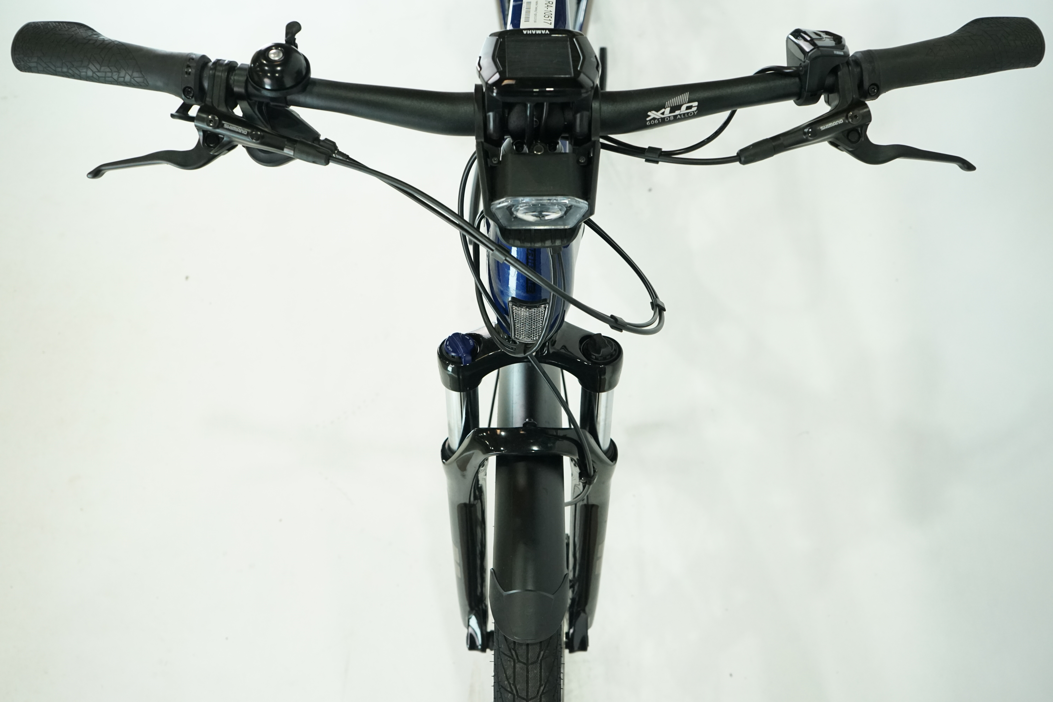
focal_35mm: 36
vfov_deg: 36.9
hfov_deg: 53.1
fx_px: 1053
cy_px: 351
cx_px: 526
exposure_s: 1/200
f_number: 6.3
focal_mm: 36
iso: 2500
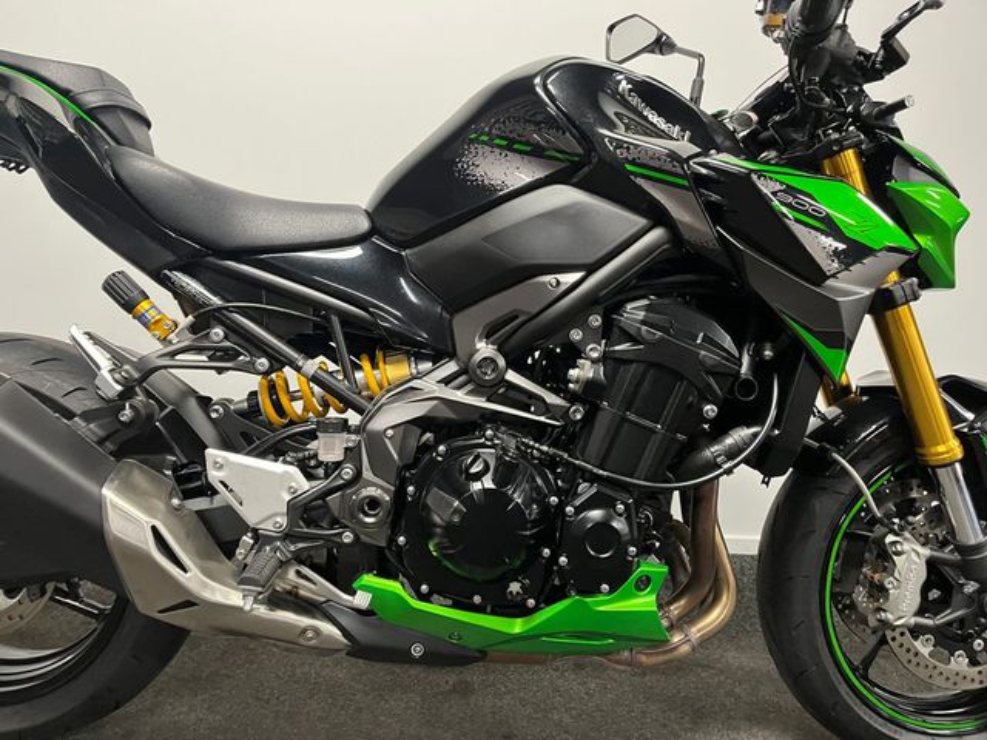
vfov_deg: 53.1
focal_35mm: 26
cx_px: 494
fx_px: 741
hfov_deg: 67.3
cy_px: 370
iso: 320
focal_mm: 5.1
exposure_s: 1/50
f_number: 1.6
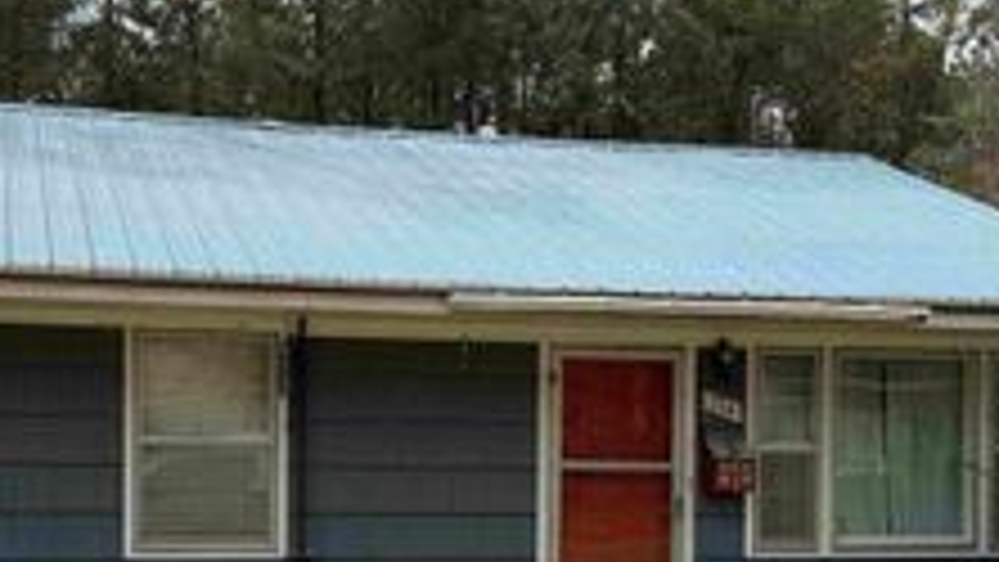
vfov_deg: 20.0
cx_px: 356
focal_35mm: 59
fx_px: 1563
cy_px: 492
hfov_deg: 35.2
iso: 80
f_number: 1.78
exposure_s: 1/3584
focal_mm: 6.76
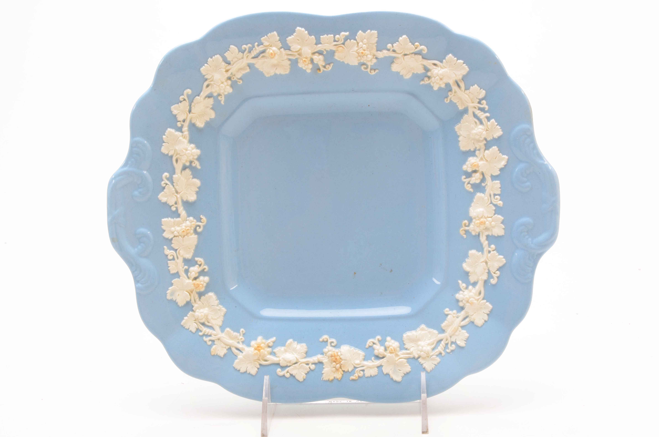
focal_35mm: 59
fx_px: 1078
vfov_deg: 22.9
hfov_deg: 34.0
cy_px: 223
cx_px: 338
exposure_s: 1/160
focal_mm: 38
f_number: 20
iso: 100
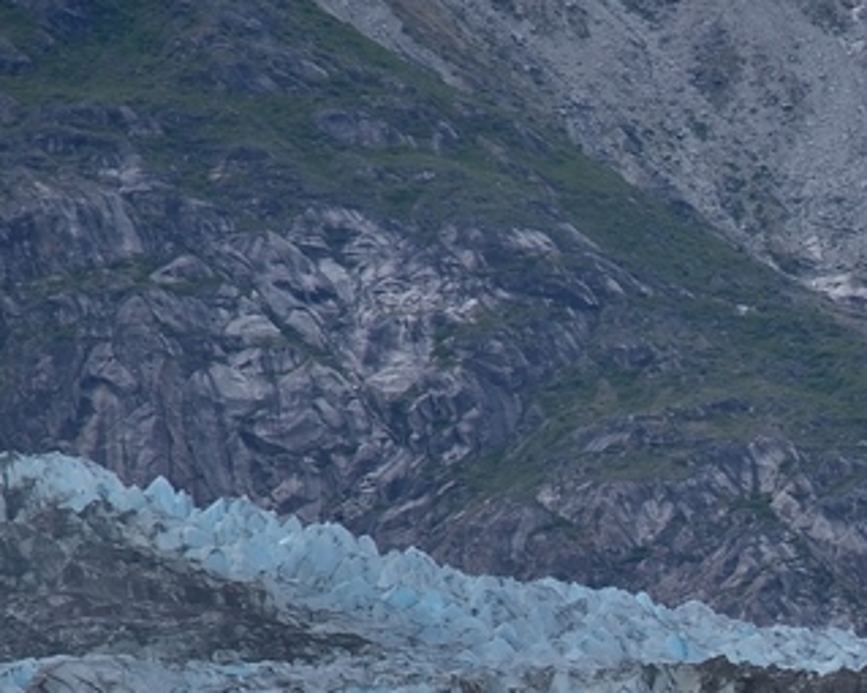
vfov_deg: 3.4
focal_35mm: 452
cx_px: 1201
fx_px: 11595
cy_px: 848
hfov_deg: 4.3
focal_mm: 120
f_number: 5
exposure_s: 1/250
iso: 100
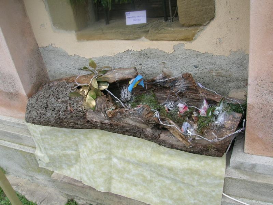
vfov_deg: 41.8
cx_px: 136
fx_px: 268
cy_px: 102
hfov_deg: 54.0
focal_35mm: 34
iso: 50
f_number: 4.9
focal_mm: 5.7
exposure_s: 1/30.7
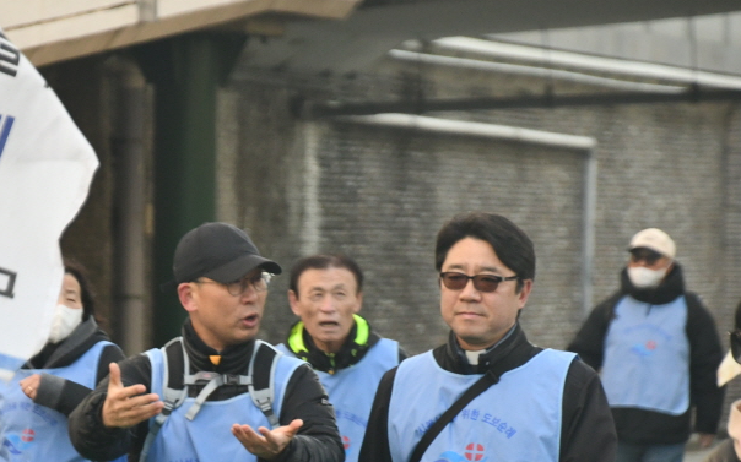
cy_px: 379
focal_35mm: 370
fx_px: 7469
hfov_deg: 5.7
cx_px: 137
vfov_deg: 3.5
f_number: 6
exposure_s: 1/250
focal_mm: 140
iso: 1400
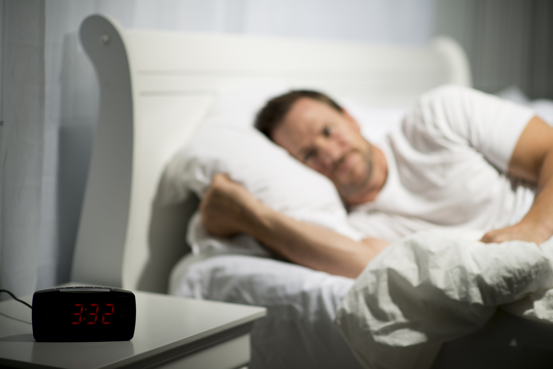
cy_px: 184
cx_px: 276
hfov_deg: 23.9
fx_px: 1306
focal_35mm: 85
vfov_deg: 16.1
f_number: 2
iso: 100
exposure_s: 1/200
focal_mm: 85
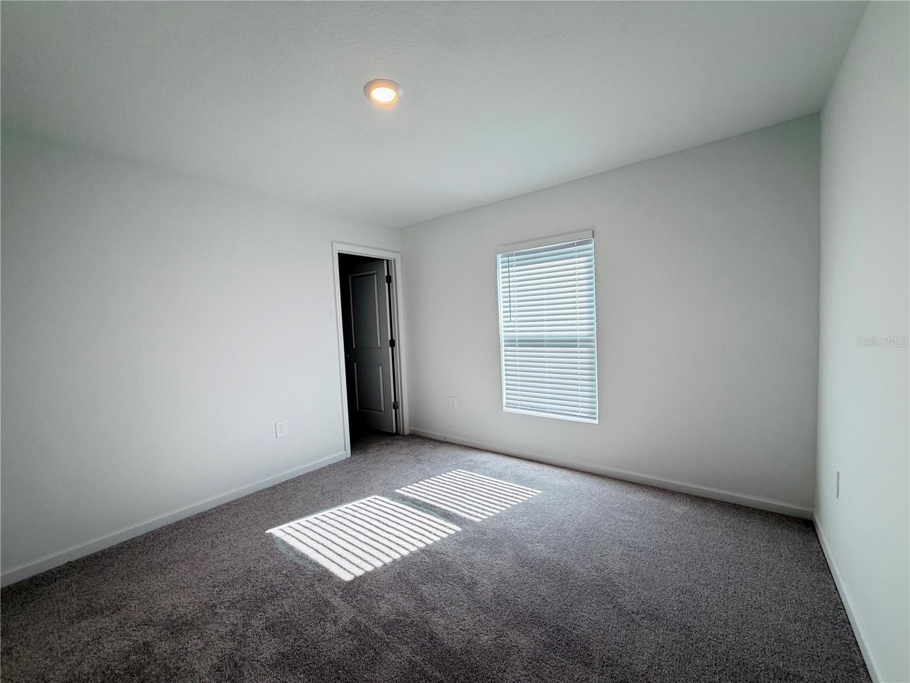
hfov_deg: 102.1
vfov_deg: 85.7
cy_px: 342
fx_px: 368
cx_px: 455
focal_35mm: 14
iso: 80
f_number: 2.2
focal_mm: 2.22
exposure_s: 1/120
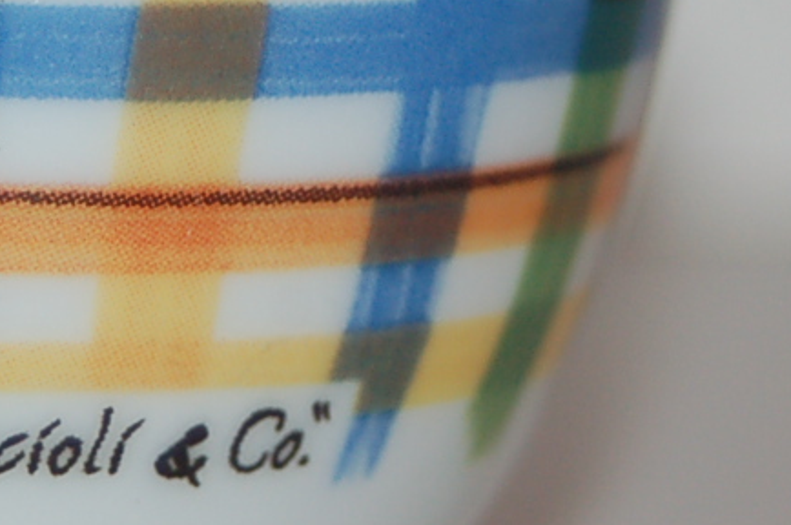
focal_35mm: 416
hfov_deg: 5.0
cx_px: -64
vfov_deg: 3.3
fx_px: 9127
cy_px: 27
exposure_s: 1/60
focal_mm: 80
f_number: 5.6
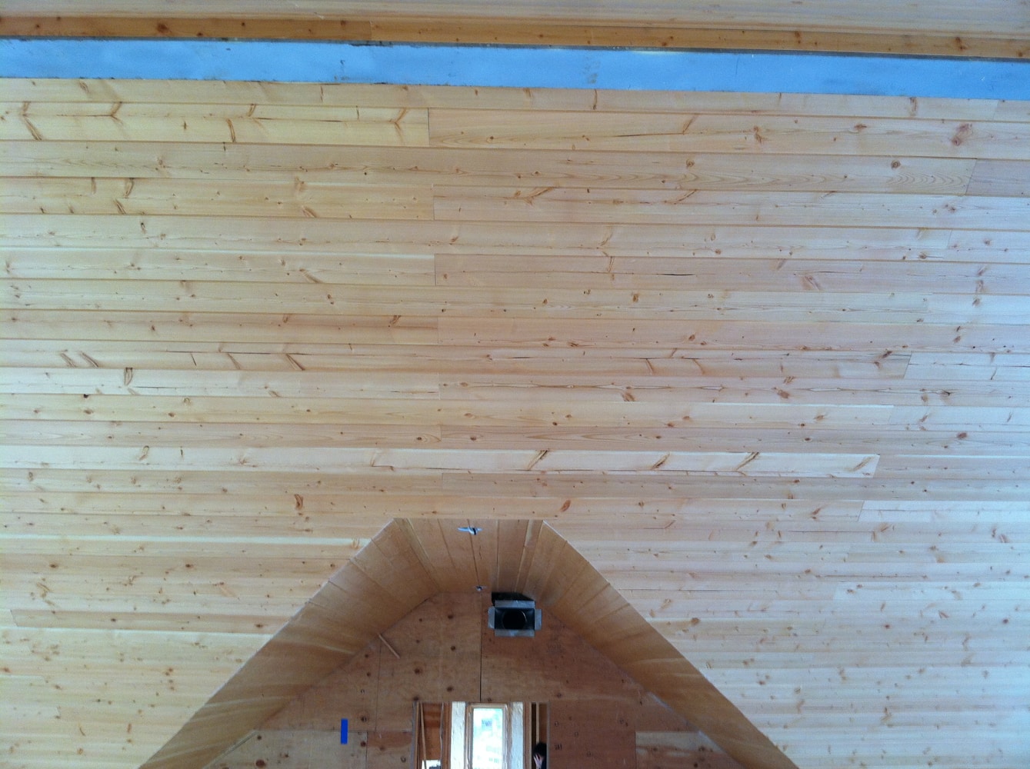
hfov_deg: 52.7
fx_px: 1040
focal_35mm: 35
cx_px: 515
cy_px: 384
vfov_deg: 40.6
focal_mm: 3.85
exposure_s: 1/20
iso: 80
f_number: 2.8
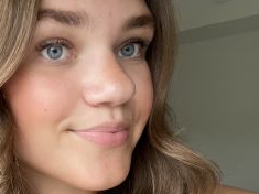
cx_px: 34
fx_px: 329
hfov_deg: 40.3
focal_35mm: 44
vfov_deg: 31.2
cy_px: 178
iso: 100
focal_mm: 2.71
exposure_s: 1/106
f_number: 2.2
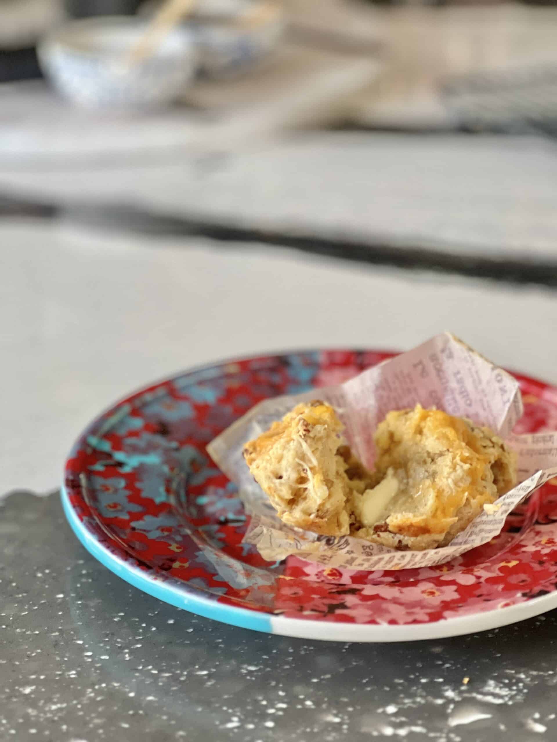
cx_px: 278
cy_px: 371
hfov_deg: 19.1
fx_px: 1652
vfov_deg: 25.3
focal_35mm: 77
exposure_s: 1/121
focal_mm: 9
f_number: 2.8
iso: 250
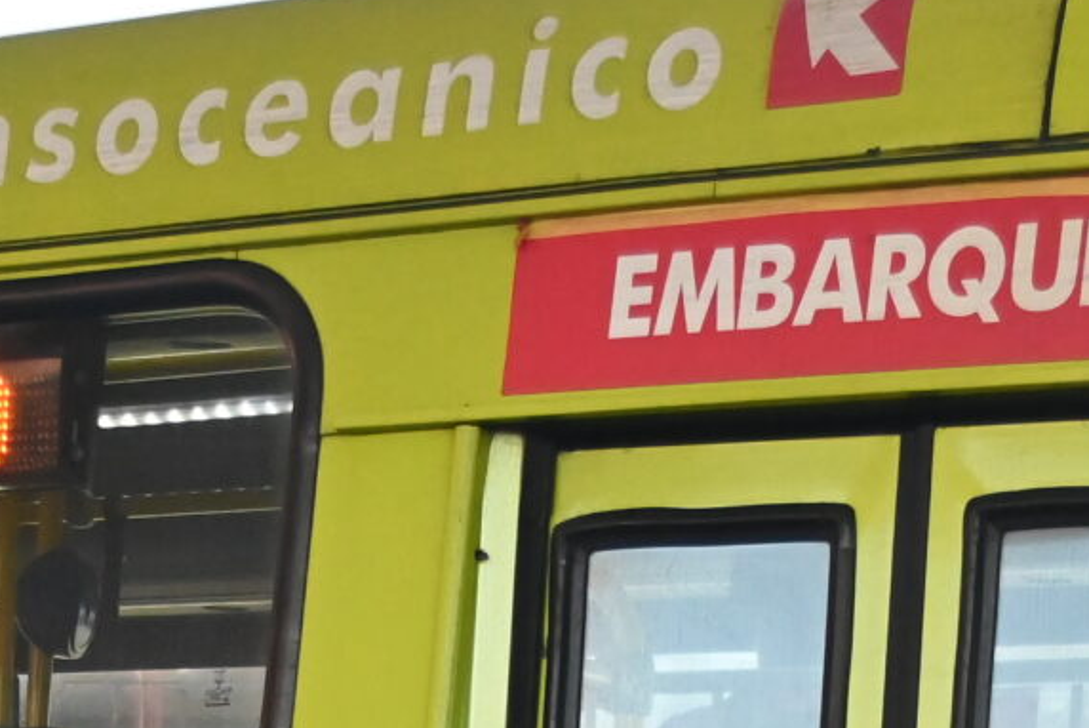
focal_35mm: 161
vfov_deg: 8.0
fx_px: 4872
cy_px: 1569
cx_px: 444
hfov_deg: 12.7
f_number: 5
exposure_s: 1/1000
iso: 2000
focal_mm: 24
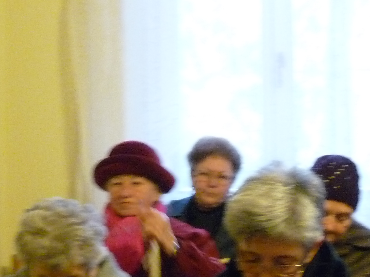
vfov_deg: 11.3
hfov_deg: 15.0
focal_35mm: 131
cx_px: 279
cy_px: 84
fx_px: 1400
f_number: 3.2
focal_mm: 9.5
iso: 800
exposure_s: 1/20
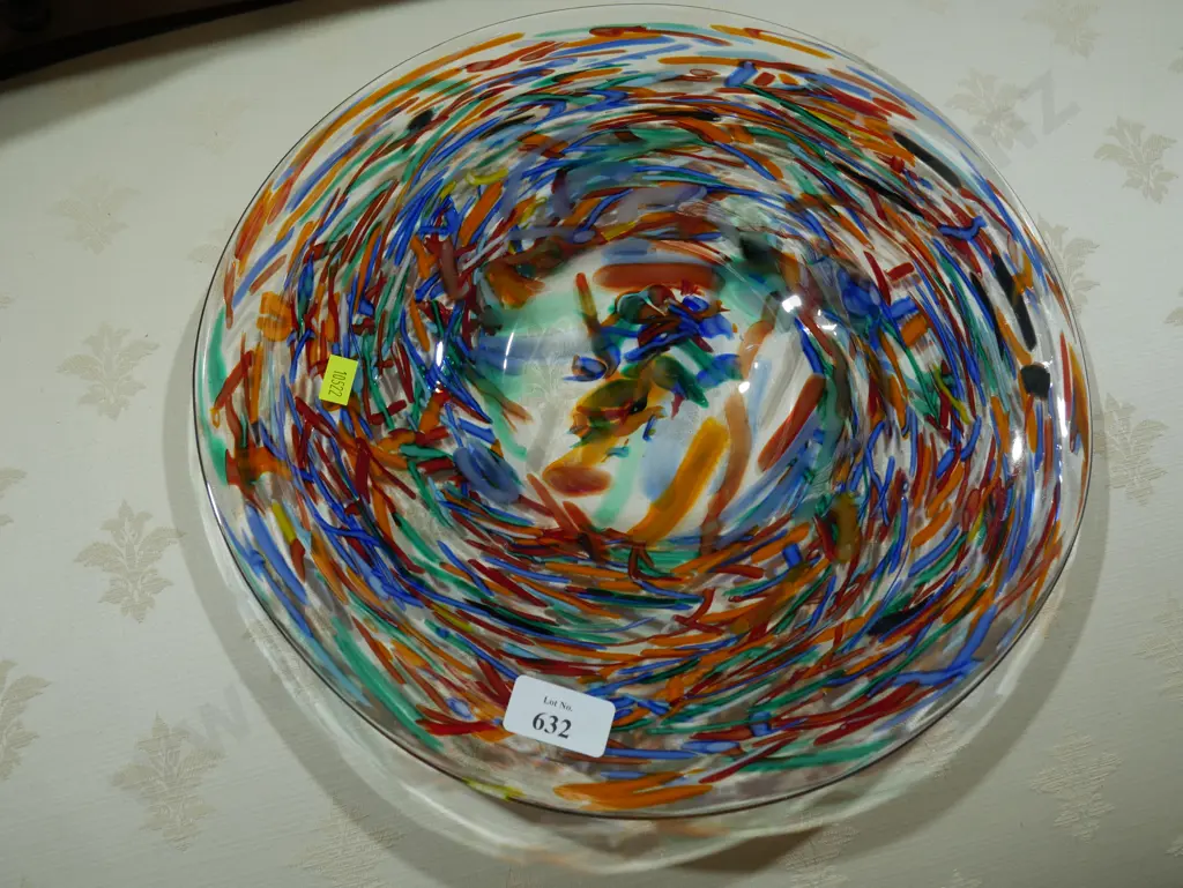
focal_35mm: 42
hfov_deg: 44.8
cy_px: 444
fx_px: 1436
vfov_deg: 34.4
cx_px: 592
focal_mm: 21
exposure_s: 1/80
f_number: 4.6
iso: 200
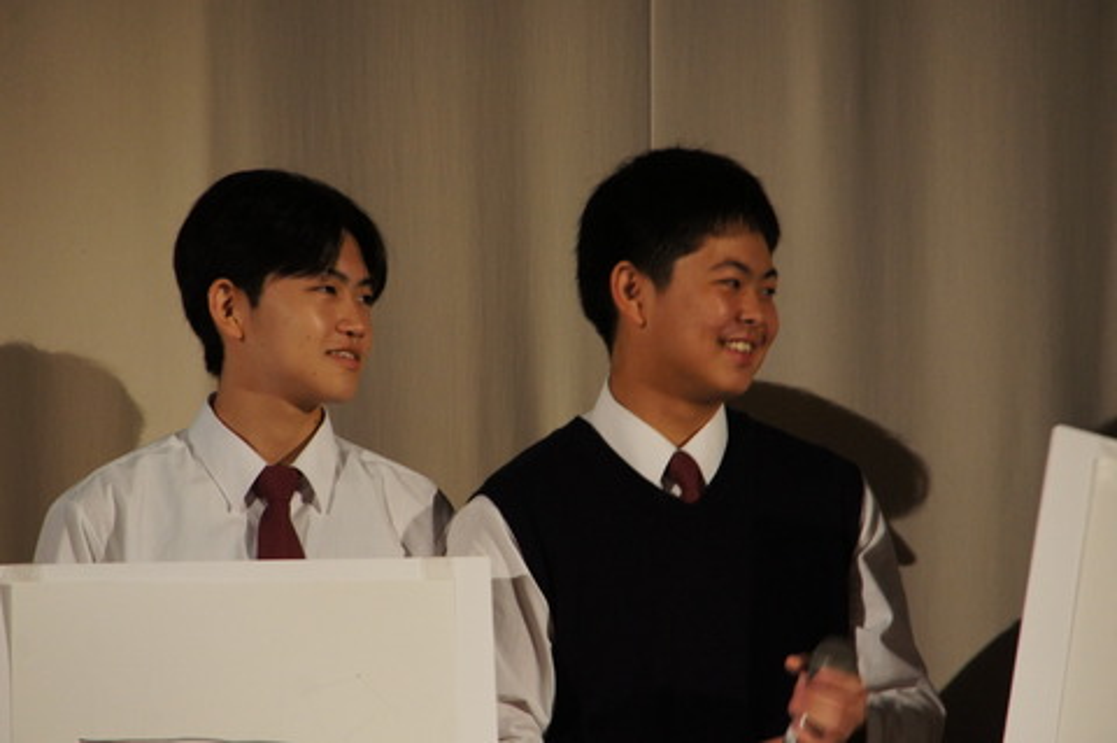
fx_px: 9299
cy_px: 372
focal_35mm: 300
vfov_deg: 4.6
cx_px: 558
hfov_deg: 6.9
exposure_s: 1/30
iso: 1600
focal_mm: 200
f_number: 6.3
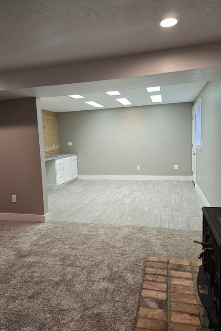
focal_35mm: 25
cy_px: 163
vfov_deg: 71.5
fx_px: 230
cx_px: 106
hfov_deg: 51.3
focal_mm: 6.3
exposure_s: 1/120
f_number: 1.7
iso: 160
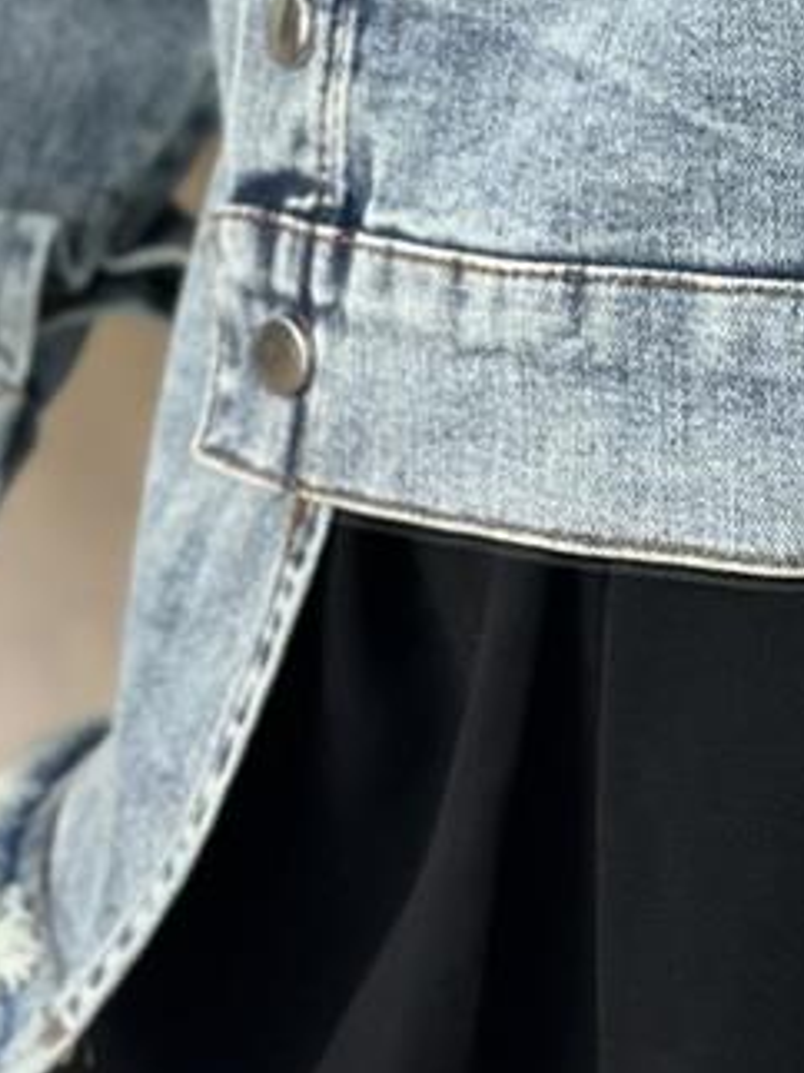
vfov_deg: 8.2
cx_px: 1120
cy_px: -429
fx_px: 7375
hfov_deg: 6.2
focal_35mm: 238
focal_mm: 6.86
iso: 64
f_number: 1.78
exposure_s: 1/118
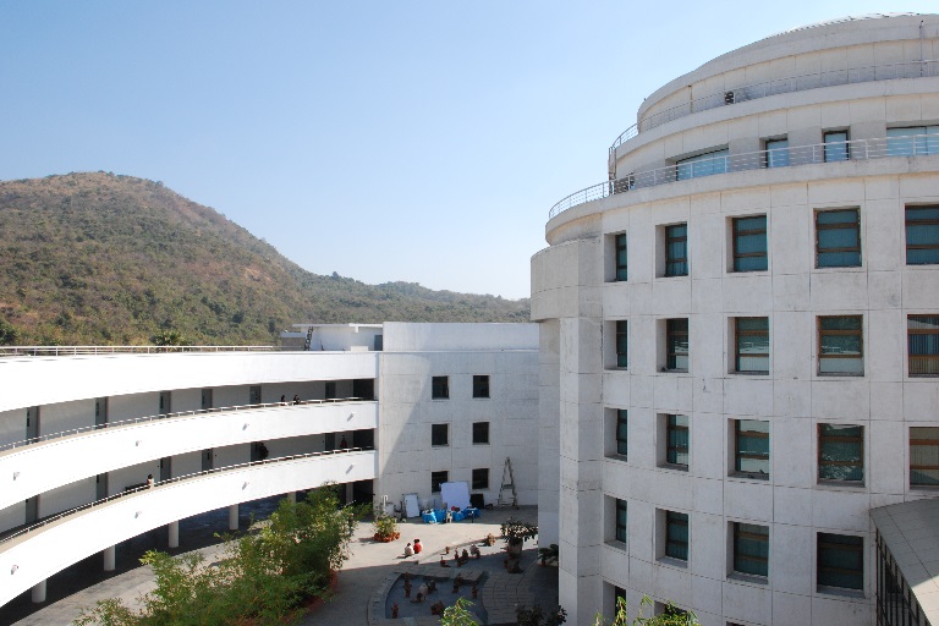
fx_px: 782
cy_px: 313
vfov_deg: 43.6
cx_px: 470
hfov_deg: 61.9
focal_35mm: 30
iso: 400
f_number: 10
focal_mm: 20
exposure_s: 1/400
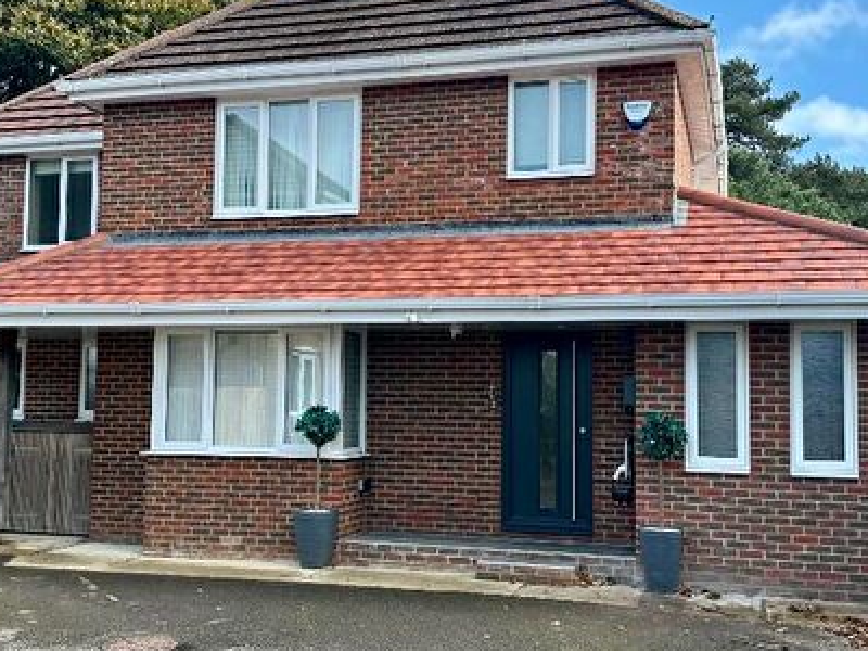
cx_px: 414
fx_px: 1053
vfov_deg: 34.3
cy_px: 337
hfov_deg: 44.8
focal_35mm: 42
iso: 80
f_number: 1.78
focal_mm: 6.86
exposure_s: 1/1029
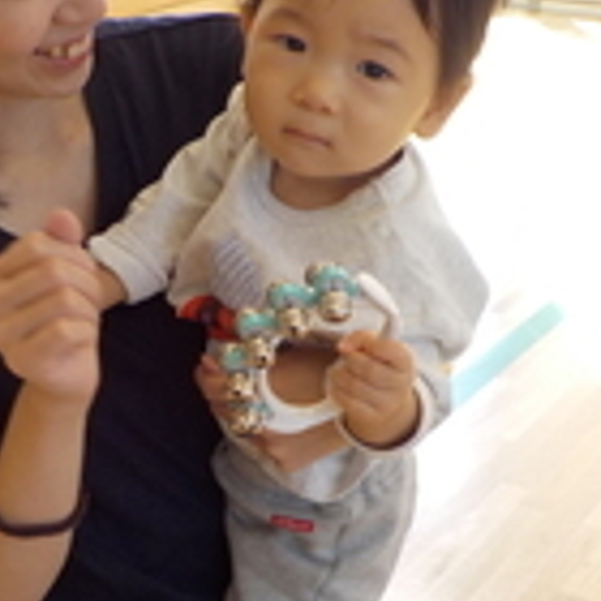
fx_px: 1493
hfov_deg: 22.4
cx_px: 99
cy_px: 378
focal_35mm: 76
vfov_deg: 22.7
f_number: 3.3
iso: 125
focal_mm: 4.1
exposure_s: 1/100
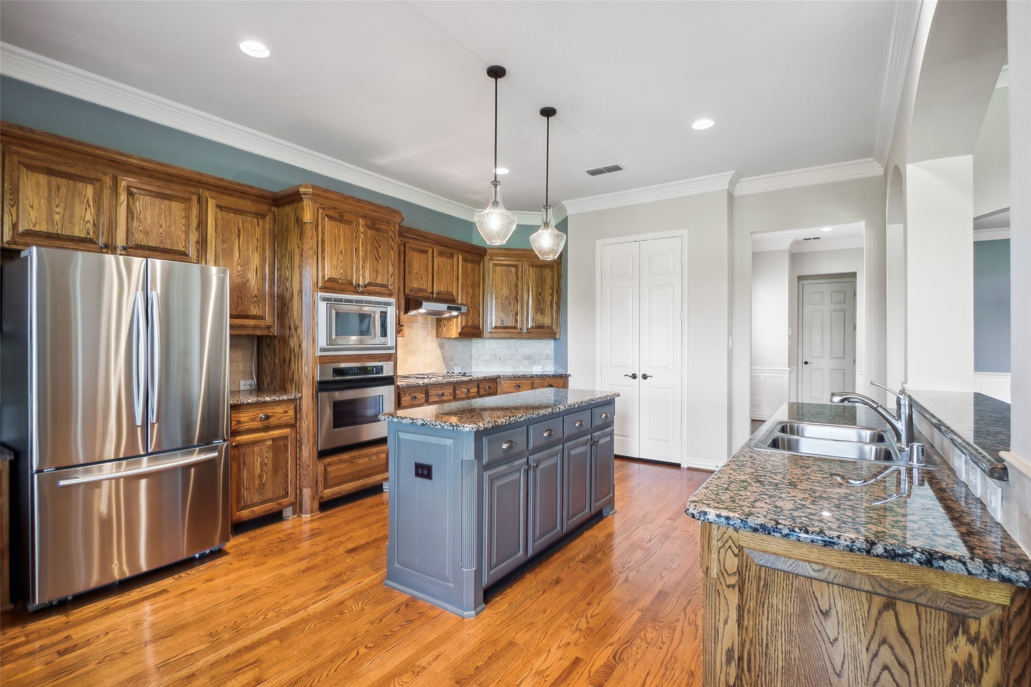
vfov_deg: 73.7
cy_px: 344
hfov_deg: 96.7
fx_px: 458
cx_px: 516
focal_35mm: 16
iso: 400
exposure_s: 1/4
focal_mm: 11
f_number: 8
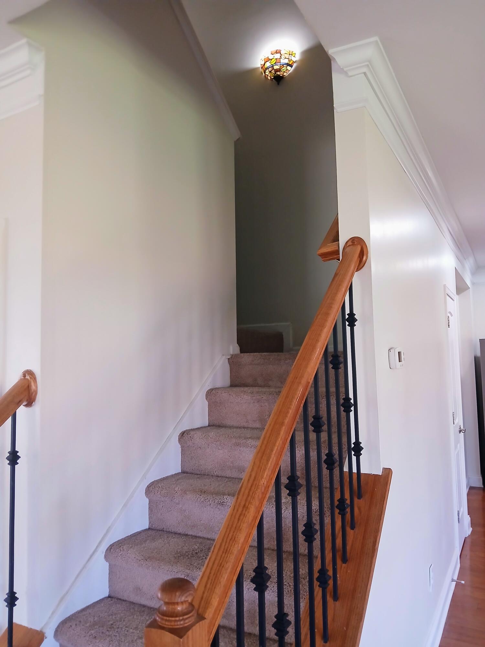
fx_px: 486
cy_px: 324
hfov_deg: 53.1
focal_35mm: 26
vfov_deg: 67.3
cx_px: 242
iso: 320
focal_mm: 3.98
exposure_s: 1/60
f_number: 1.8
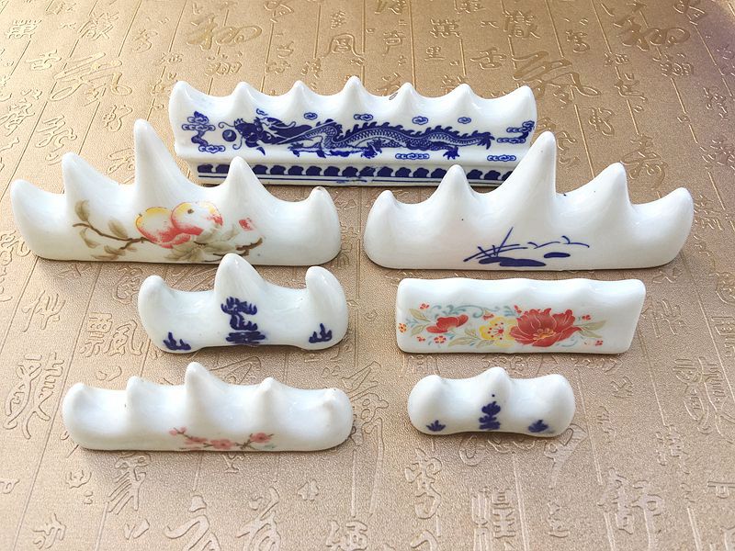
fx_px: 616
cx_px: 368
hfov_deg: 61.7
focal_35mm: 29
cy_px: 276
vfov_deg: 48.2
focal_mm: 4.15
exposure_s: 1/324
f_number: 2.2
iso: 25
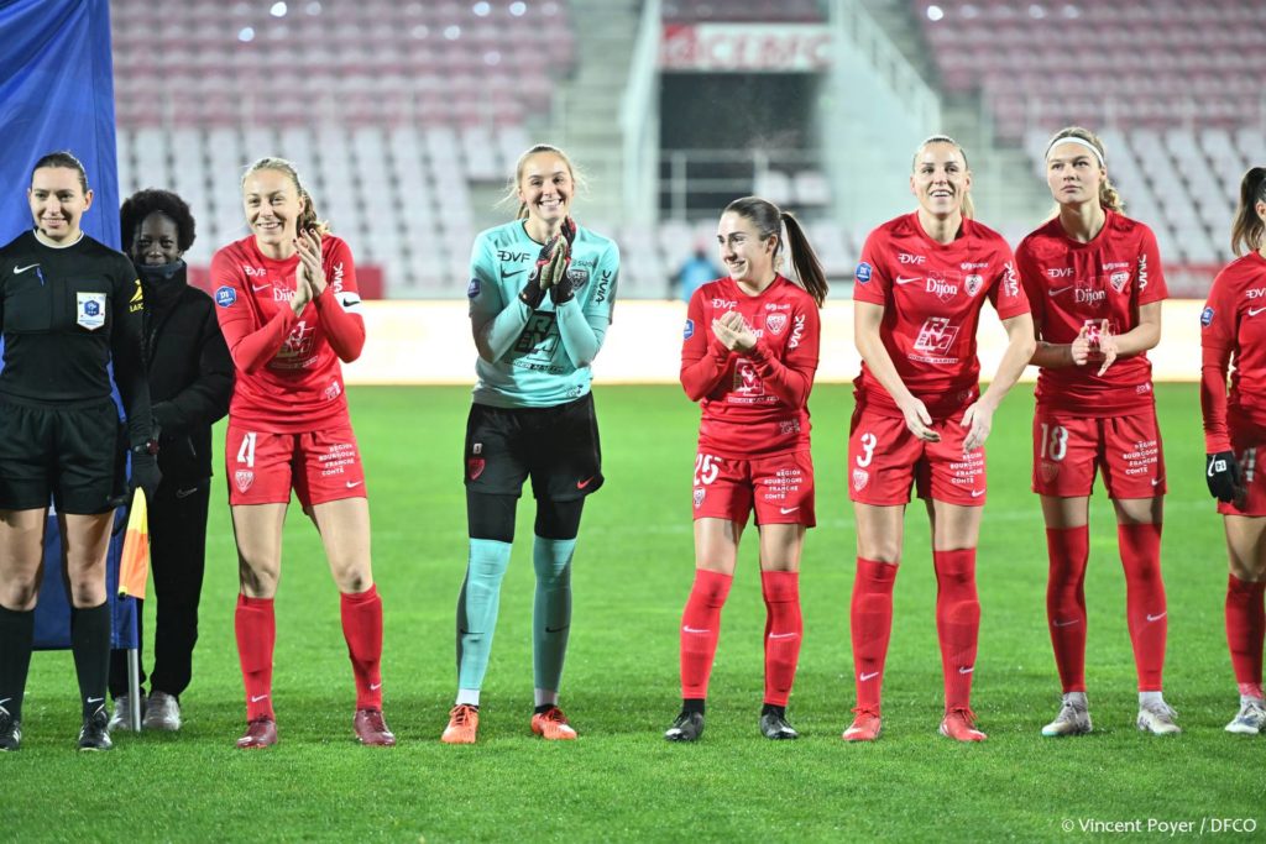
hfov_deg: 11.7
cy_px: 422
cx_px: 633
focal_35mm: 175
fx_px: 6155
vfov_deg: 7.8
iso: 3200
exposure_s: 1/1000
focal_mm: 175
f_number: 2.8
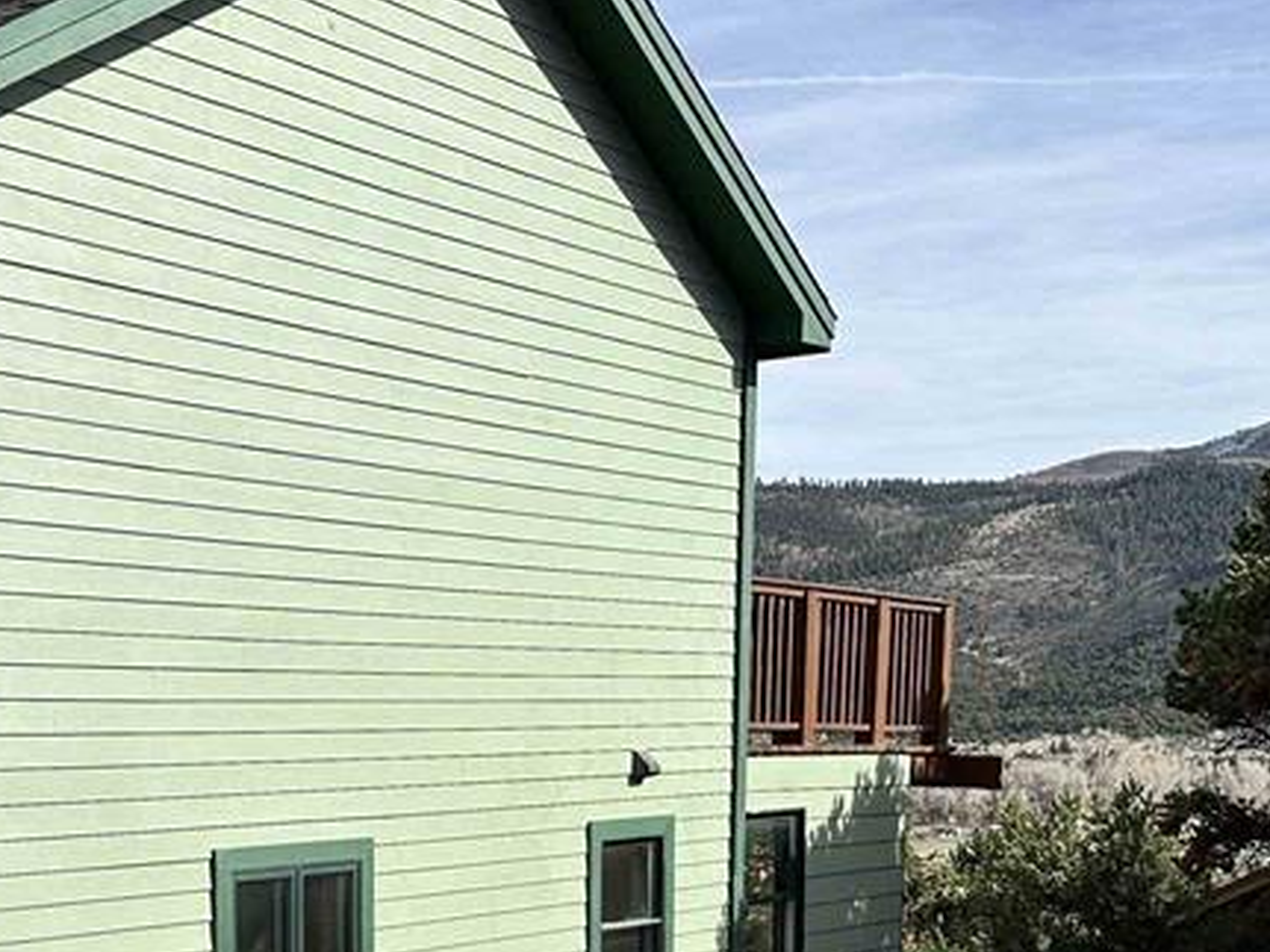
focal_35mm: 57
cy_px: 973
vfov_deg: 24.4
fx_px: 2091
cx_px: 336
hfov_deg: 33.2
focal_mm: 6.86
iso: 80
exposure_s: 1/5525
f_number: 1.78
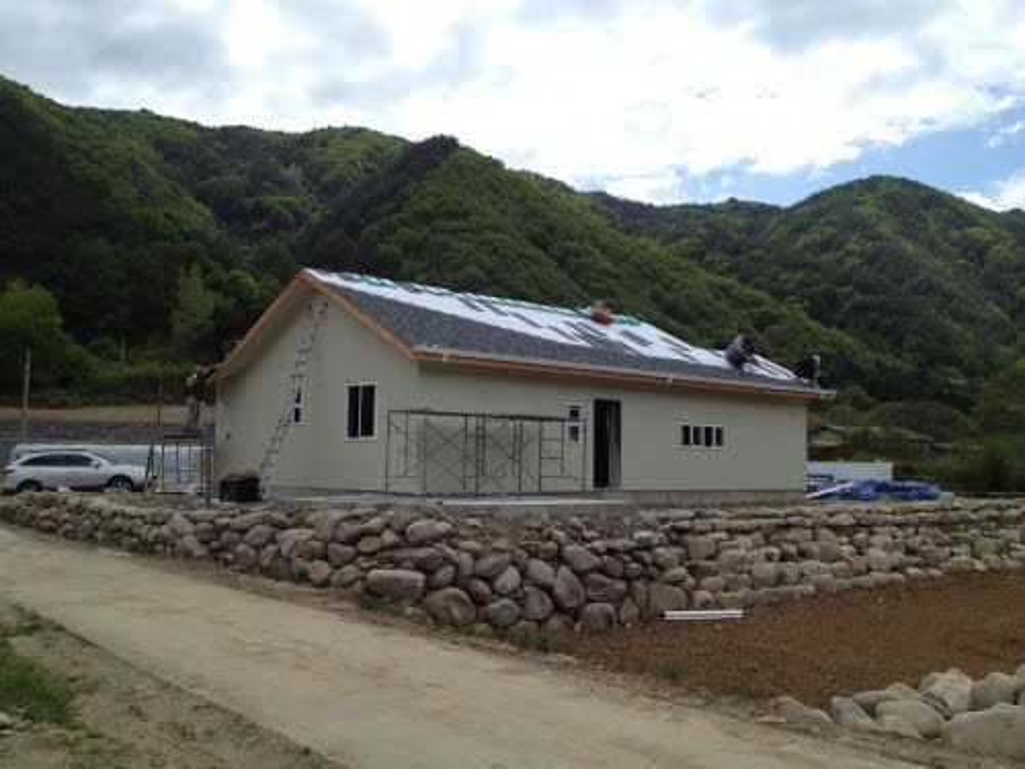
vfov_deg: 40.7
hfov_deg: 52.6
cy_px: 384
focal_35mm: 35
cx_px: 512
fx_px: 1036
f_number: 2.4
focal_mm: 4.28
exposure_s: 1/2304
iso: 64
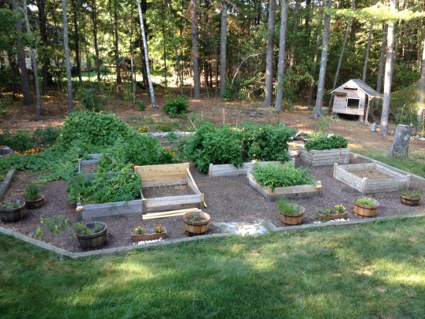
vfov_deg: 40.7
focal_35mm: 35
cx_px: 212
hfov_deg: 52.6
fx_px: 430
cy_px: 160
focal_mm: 4.28
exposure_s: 1/120
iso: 64
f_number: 2.4
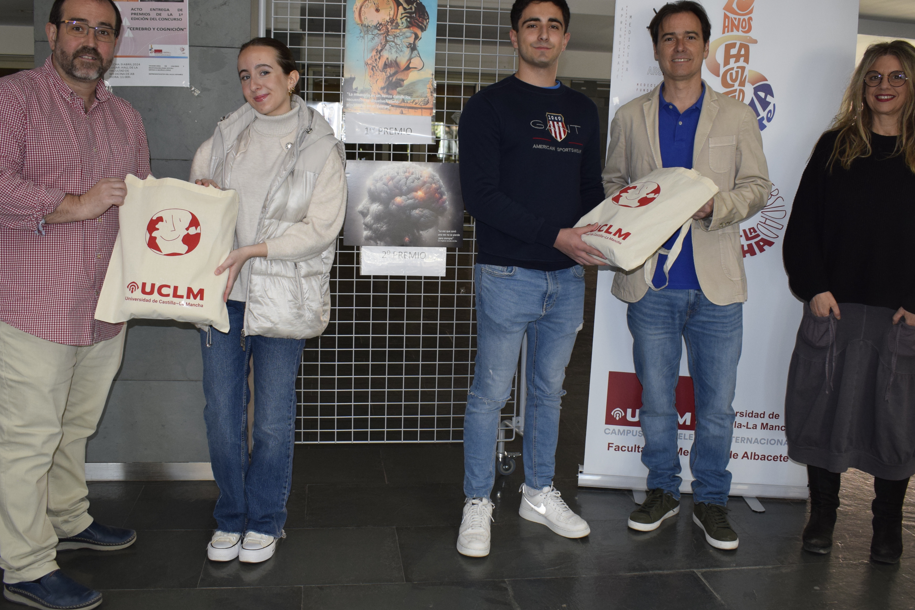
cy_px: 259
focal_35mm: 34
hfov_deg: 55.8
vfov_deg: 38.8
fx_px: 864
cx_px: 459
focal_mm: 18
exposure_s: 1/80
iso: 800
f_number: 4.5
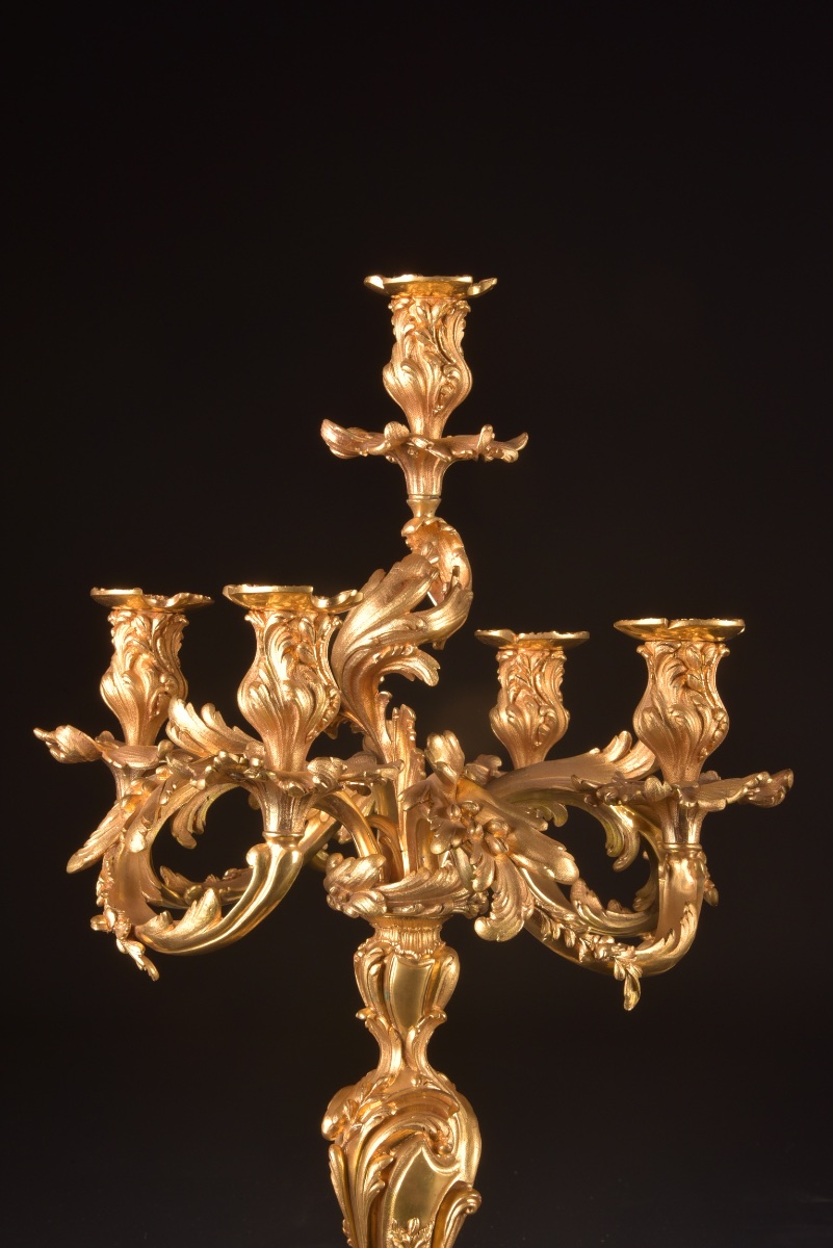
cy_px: 624
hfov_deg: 16.7
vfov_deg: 24.8
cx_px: 416
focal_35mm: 82
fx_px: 2843
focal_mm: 82
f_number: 22
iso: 400
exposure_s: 1/125
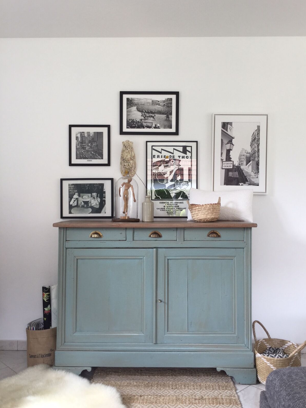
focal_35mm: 32
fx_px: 377
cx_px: 157
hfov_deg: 44.2
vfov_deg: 56.8
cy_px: 198
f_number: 2.4
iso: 32
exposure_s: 1/50
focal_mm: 3.3
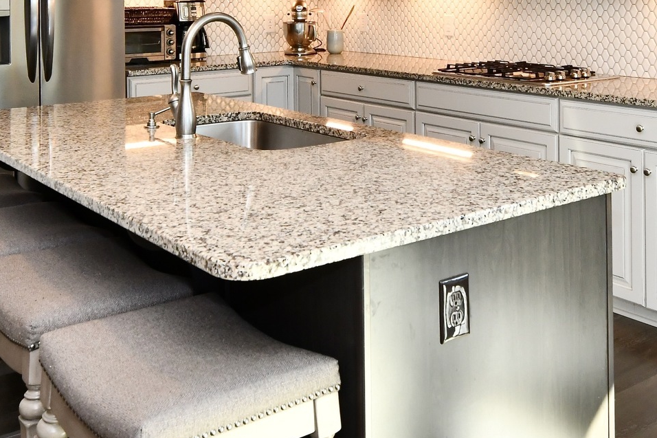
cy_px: 7
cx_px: 372
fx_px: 821
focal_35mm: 45
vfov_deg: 28.2
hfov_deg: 43.5
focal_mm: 14
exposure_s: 1/160
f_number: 6.3
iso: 640
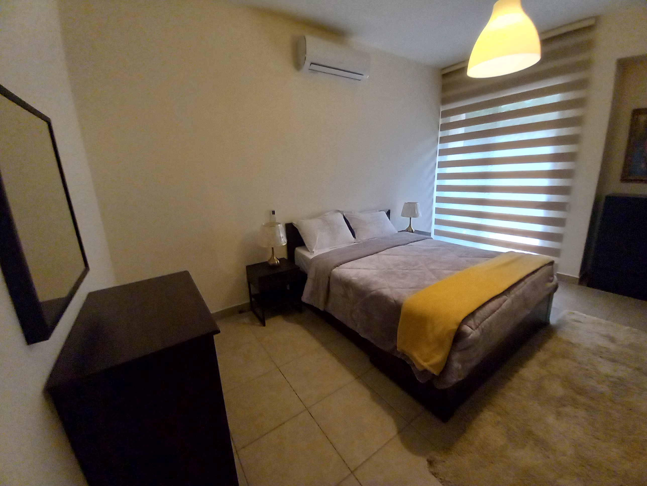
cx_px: 324
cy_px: 243
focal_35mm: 13
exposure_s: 1/24
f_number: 2.2
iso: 320
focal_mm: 1.13
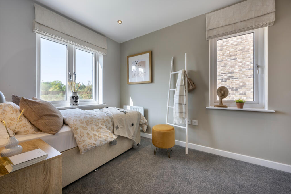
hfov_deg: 104.2
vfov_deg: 81.2
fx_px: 113
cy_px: 97
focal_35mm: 14
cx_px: 146
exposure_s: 1/15
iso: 64
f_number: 16
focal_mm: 14
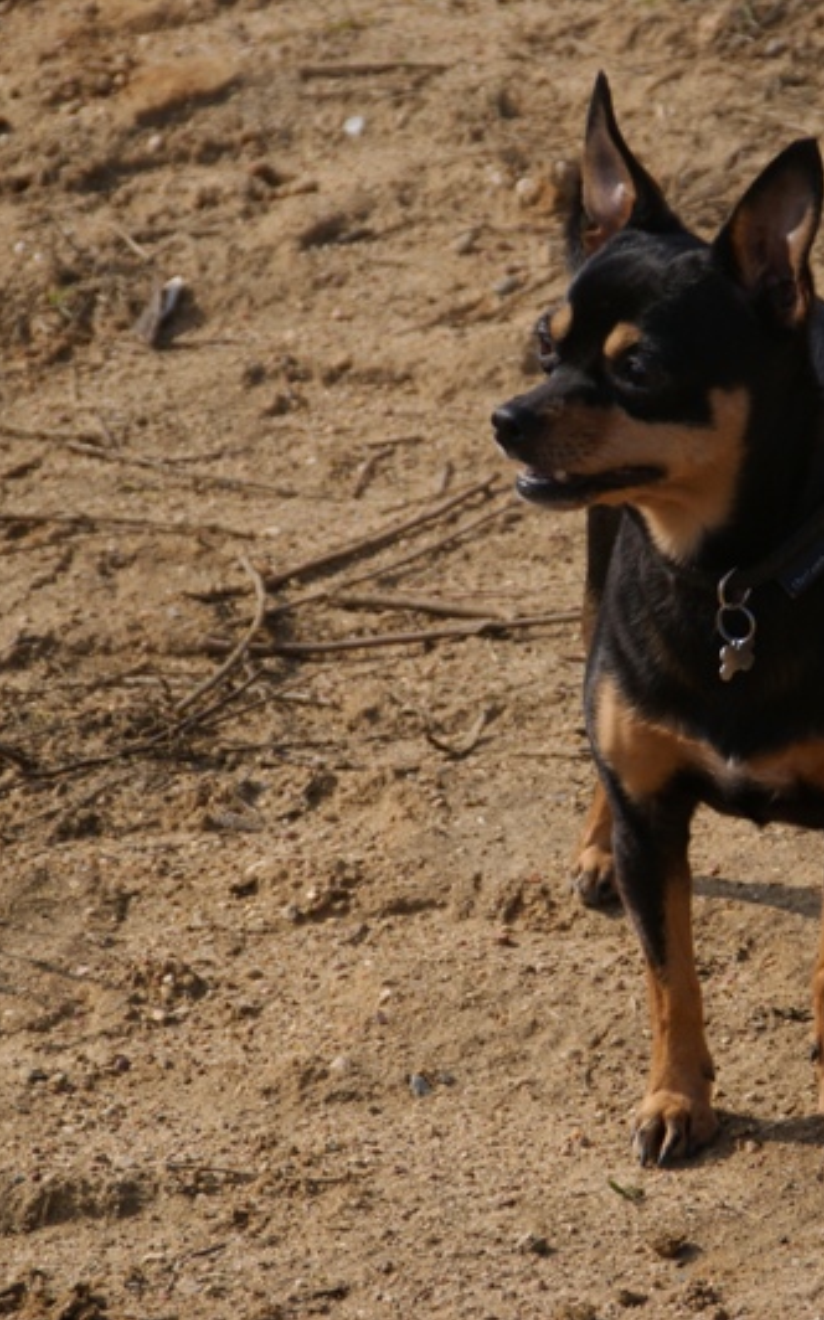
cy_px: 662
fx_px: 8696
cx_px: 685
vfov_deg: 8.7
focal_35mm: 242
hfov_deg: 5.4
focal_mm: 105
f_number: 8
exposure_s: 1/320
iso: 100
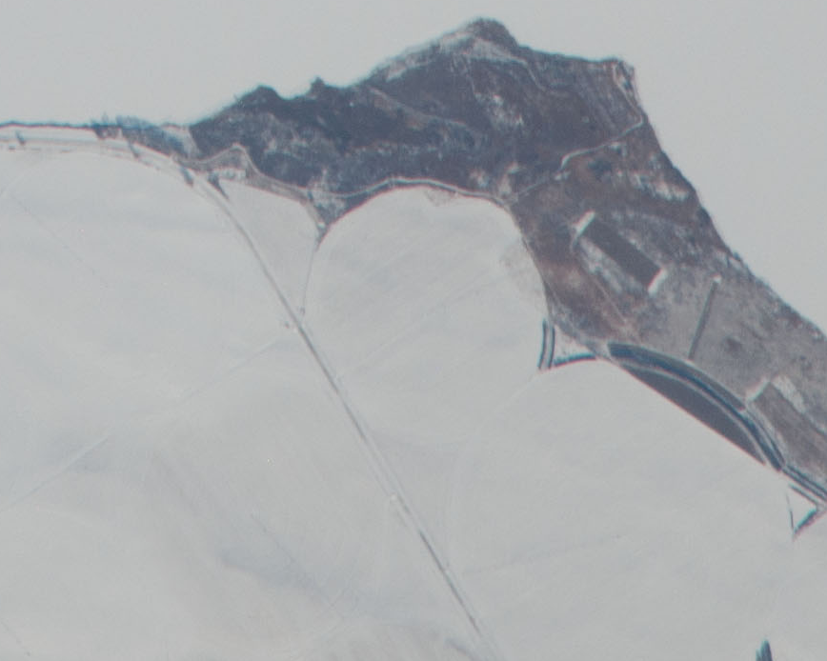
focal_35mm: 6541
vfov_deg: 0.2
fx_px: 160062
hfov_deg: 0.3
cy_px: -1249
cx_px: -266
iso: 200
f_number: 6.7
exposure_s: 1/1250
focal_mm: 1000
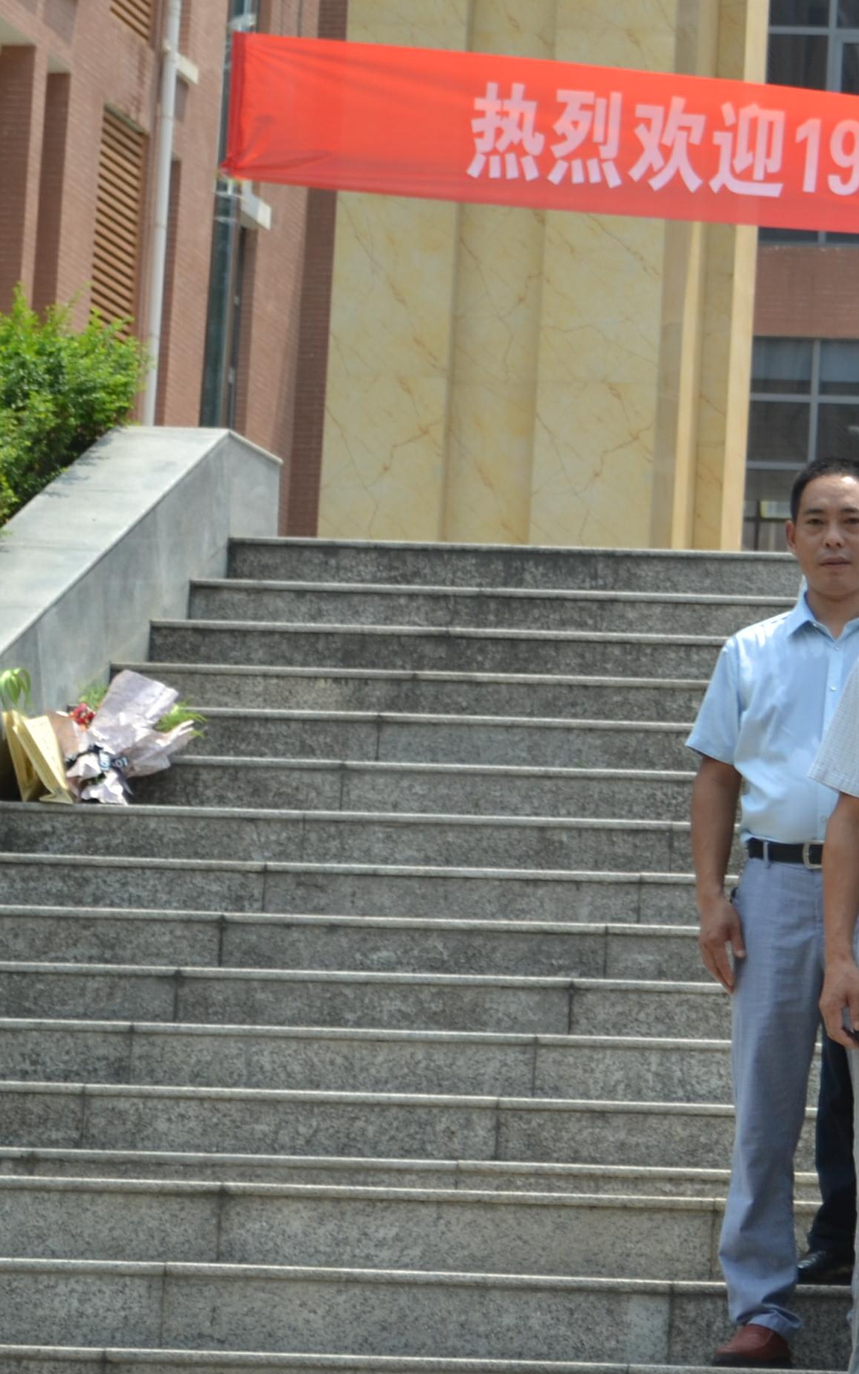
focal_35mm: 183
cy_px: 581
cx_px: 1618
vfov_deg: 11.4
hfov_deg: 7.0
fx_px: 6855
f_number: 6.3
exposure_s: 1/160
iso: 100
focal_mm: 48
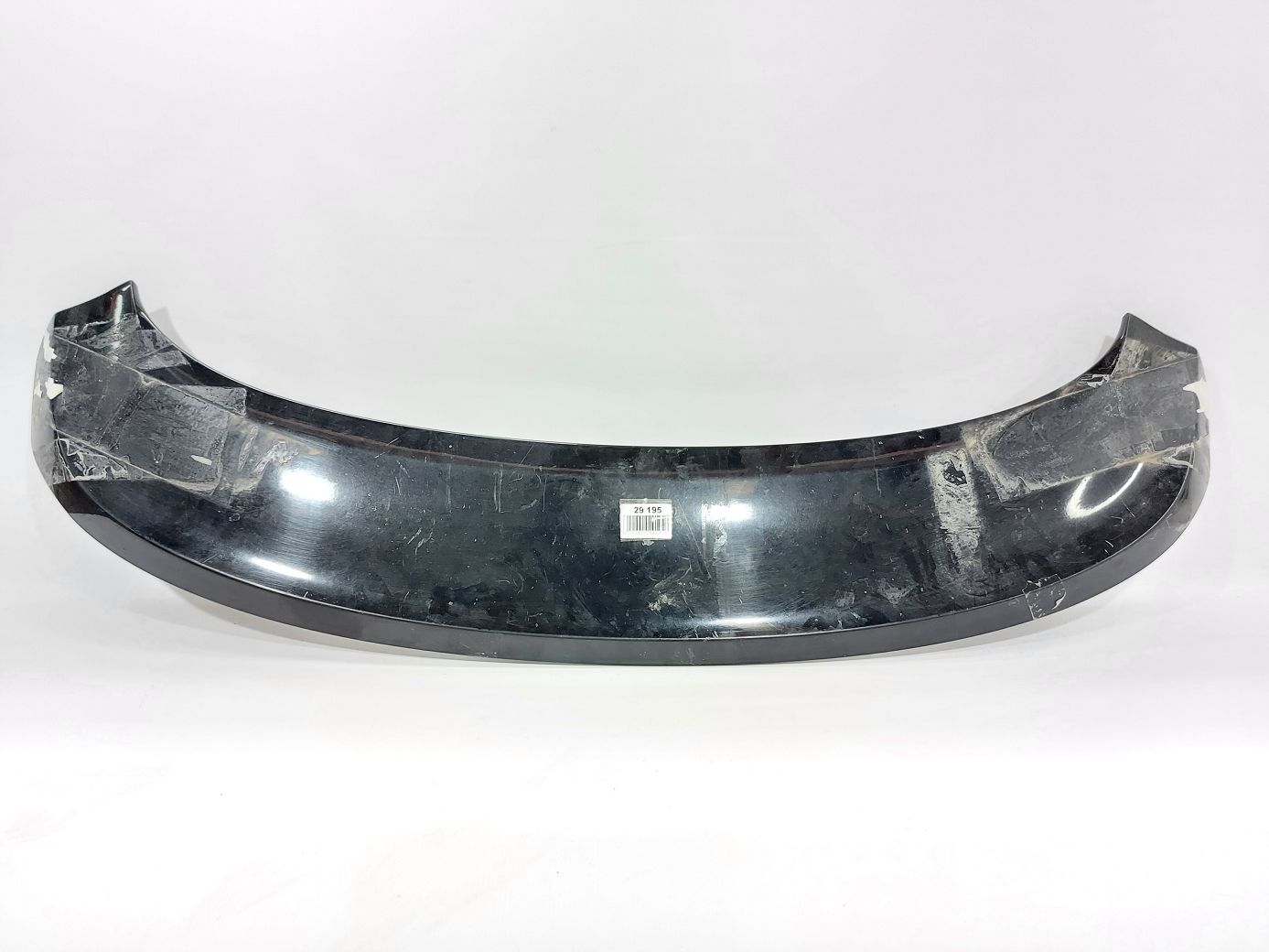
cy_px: 476
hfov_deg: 71.6
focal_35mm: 24
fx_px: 880
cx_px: 634
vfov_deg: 56.8
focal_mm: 5.23
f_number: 1.8
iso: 200
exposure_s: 1/50
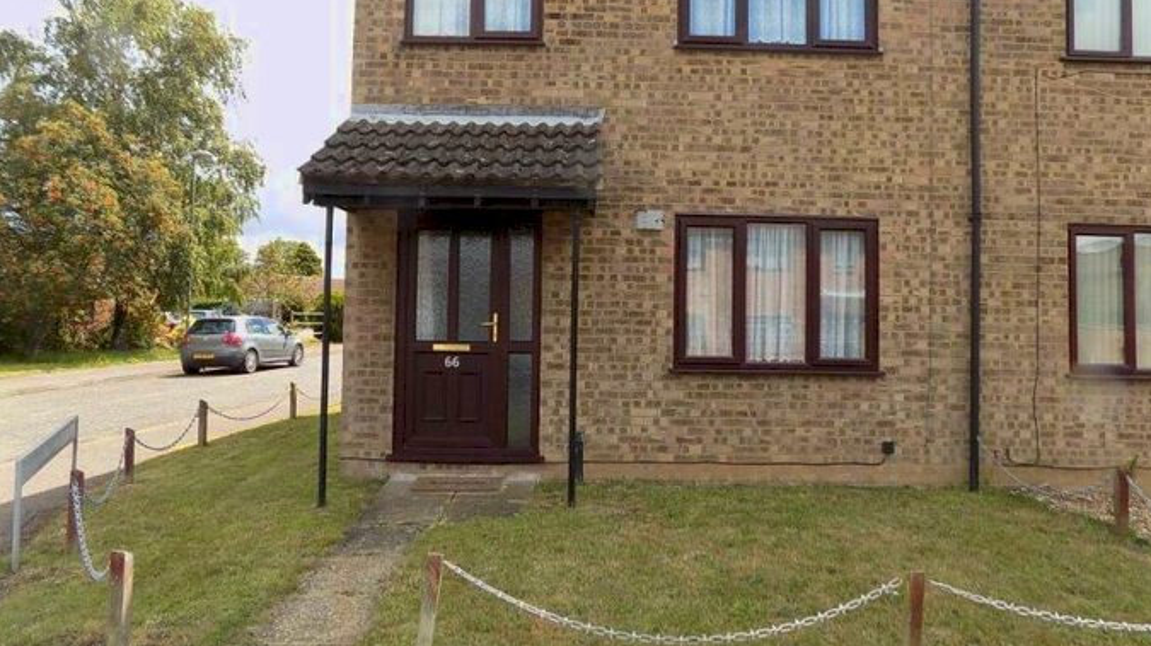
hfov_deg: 71.9
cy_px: 279
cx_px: 593
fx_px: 793
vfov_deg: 44.2
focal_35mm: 26
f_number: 3.1
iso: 80
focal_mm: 4
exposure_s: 1/400
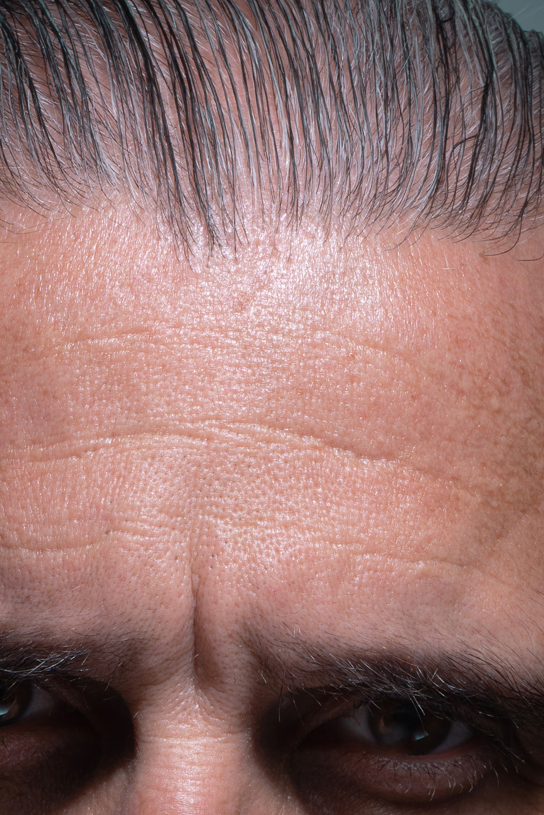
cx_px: 197
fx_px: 3671
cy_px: 866
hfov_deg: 8.5
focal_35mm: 162
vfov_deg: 12.5
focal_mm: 63
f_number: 20
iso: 100
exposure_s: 1/100
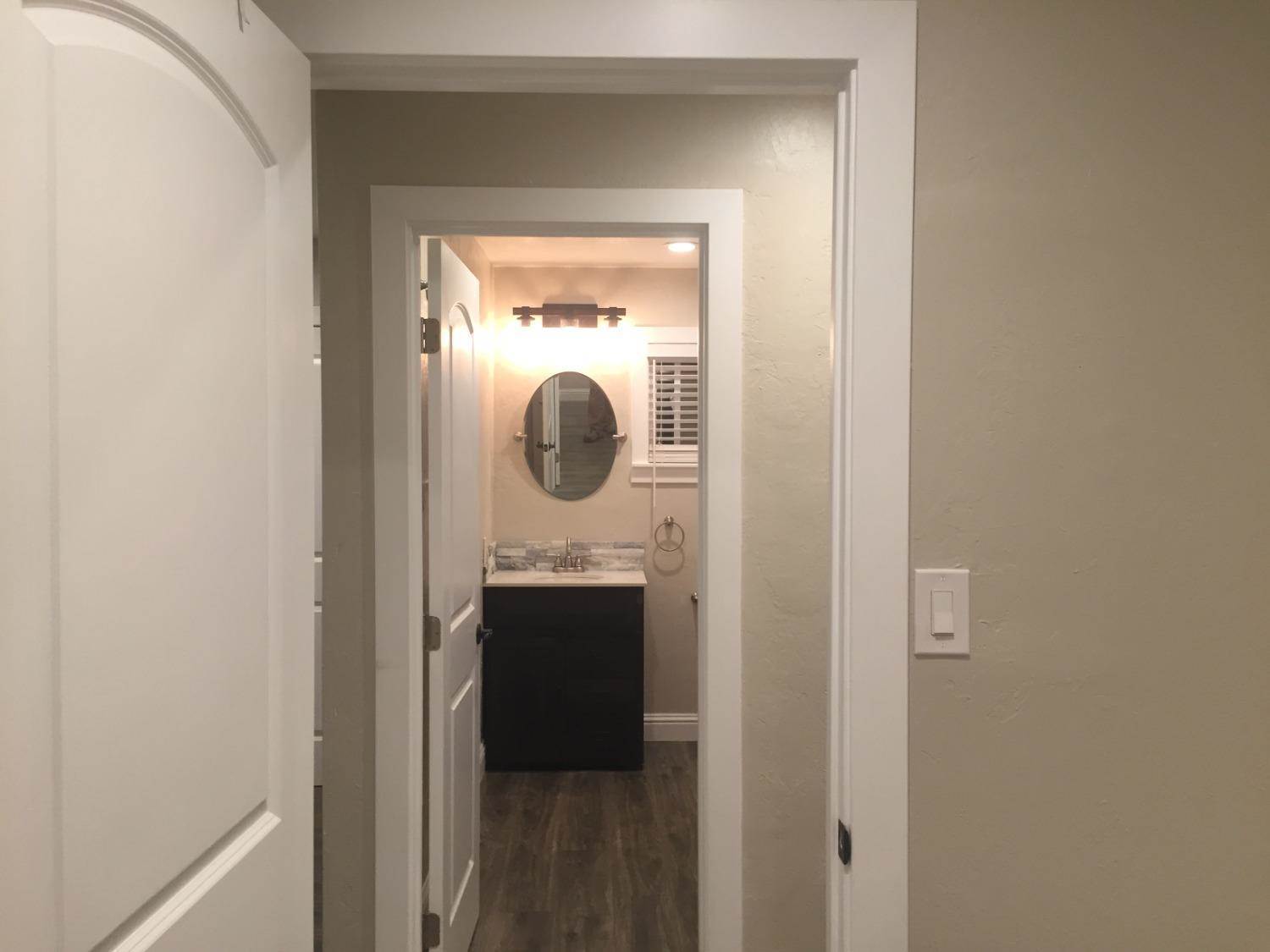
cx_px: 635
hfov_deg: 61.7
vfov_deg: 48.2
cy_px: 476
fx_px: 1064
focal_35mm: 29
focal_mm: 4.15
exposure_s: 1/30
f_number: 2.2
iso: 64
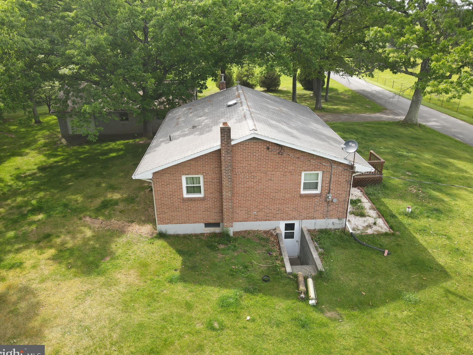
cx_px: 231
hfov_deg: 69.4
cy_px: 180
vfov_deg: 54.9
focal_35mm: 25
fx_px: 342
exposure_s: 1/160
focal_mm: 4.5
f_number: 2.8
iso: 100
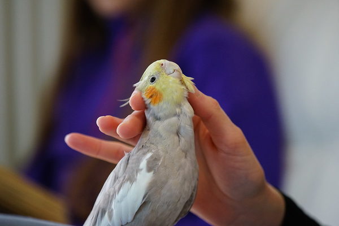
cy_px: 113
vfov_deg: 8.7
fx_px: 1478
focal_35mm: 157
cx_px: 170
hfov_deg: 13.1
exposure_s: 1/160
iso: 3200
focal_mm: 157
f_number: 4
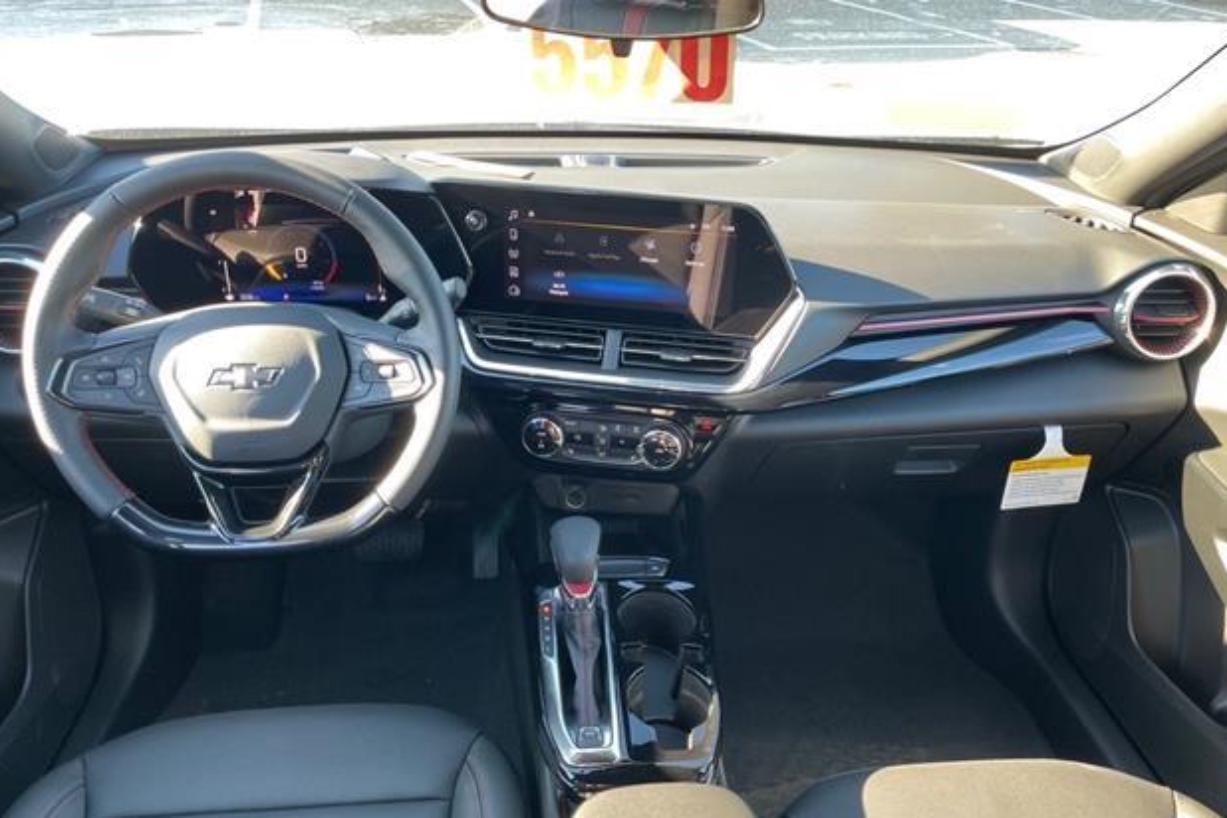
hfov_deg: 65.5
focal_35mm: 28
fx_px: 954
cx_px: 615
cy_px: 441
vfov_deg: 46.4
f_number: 1.6
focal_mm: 4.2
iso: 125
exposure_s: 1/60
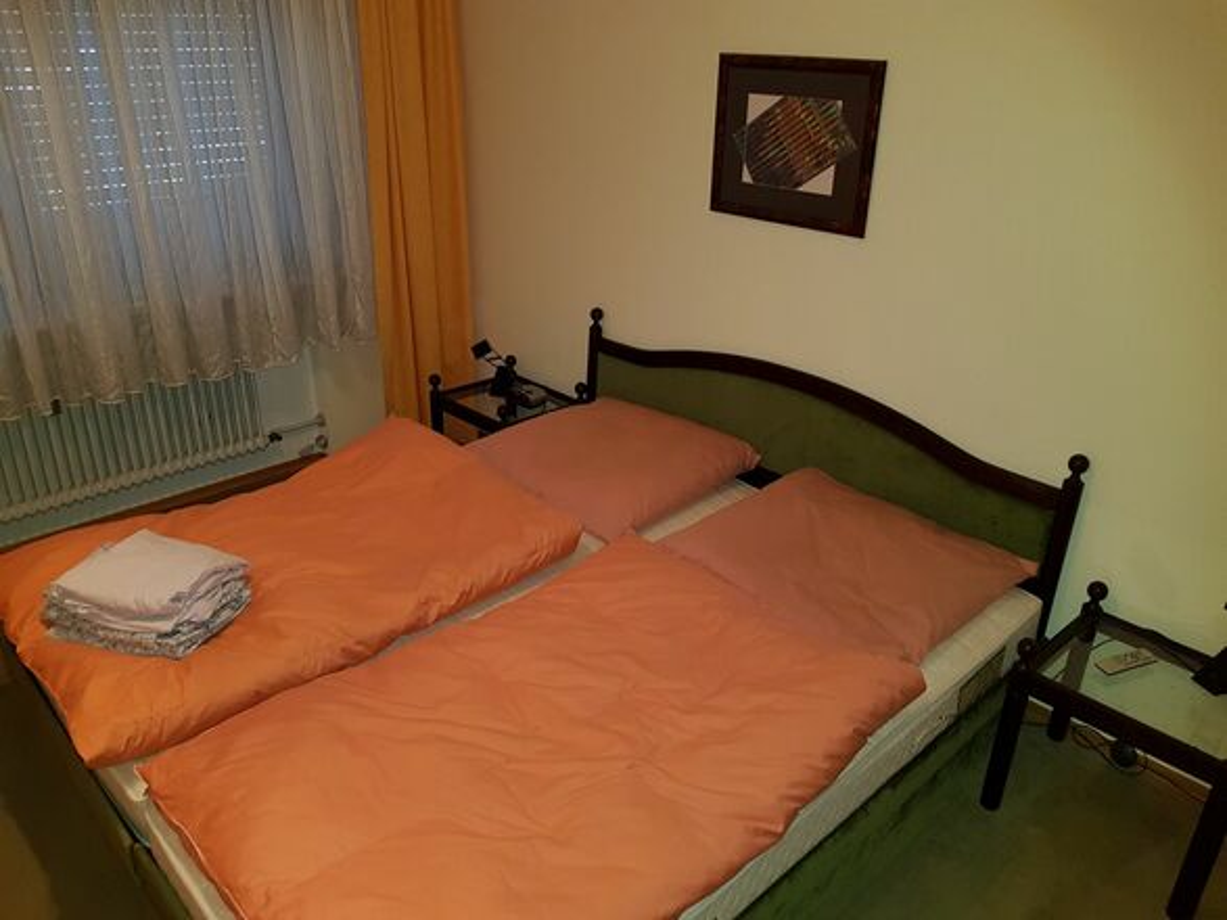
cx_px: 614
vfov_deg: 53.0
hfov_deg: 67.3
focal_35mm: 26
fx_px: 921
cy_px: 460
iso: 125
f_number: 1.7
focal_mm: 4.2
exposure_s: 1/18
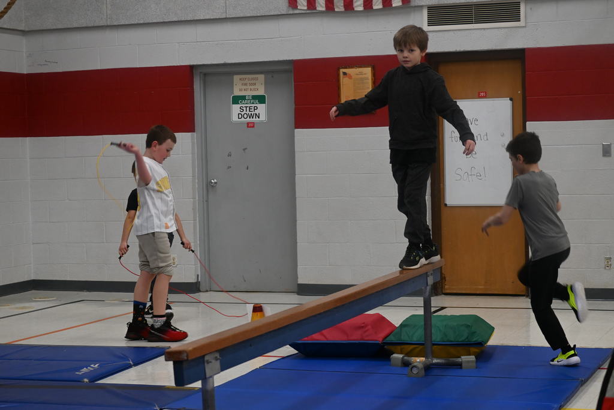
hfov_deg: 27.0
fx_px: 1279
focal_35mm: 75
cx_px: 307
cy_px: 205
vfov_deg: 18.2
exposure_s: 1/125
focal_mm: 50
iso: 1000
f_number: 4.5
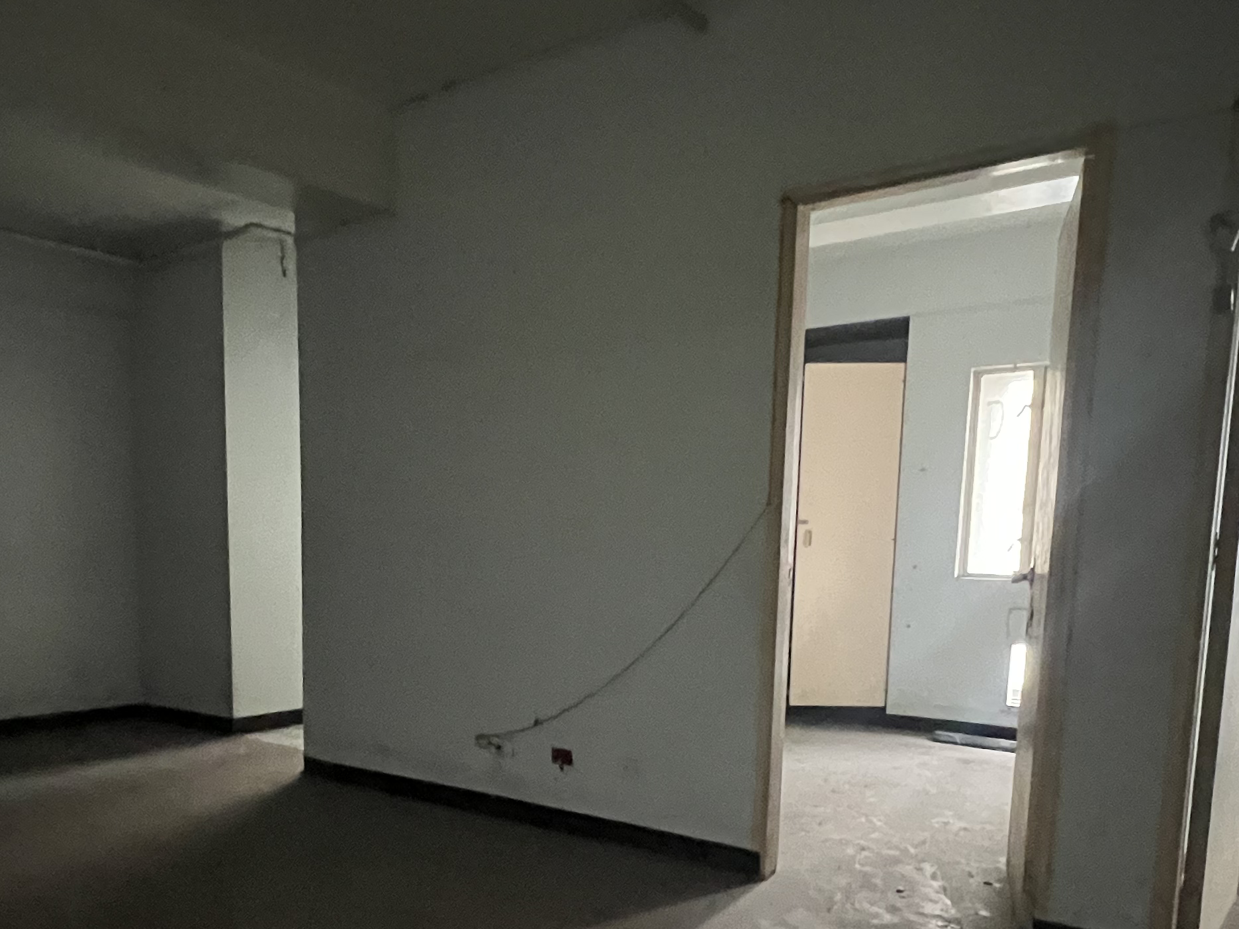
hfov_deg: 62.7
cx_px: 477
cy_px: 693
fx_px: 1002
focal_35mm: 28
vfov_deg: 47.9
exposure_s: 1/30
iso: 1250
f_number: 1.8
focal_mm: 1.57
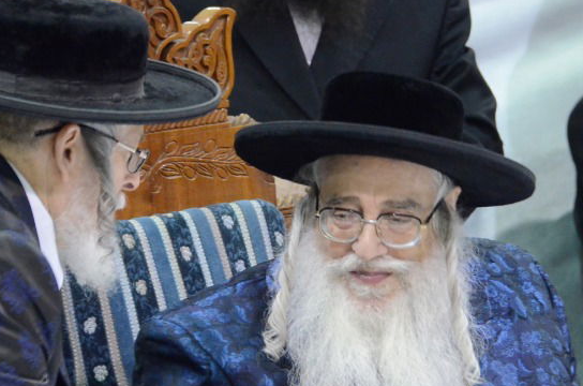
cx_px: 343
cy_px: 257
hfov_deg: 3.2
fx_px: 10502
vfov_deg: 2.1
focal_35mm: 650
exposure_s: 1/50
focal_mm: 230
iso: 5000
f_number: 5.6
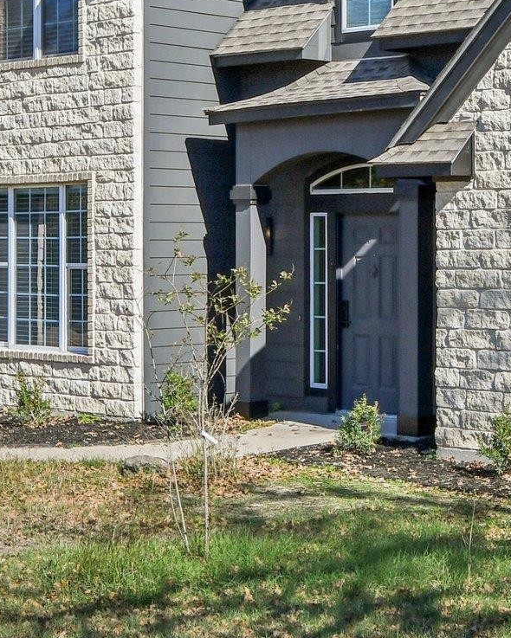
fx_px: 1625
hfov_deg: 17.7
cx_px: 408
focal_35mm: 86
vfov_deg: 21.9
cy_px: 108
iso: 400
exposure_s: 1/1600
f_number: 8
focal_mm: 22
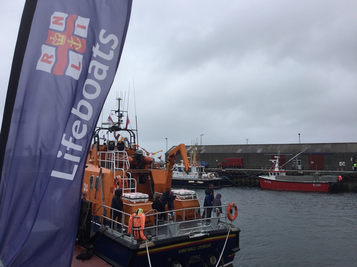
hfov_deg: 58.4
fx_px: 320
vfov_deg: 45.4
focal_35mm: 31
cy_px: 134
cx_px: 178
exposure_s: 1/1116
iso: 25
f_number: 2.4
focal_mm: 3.3
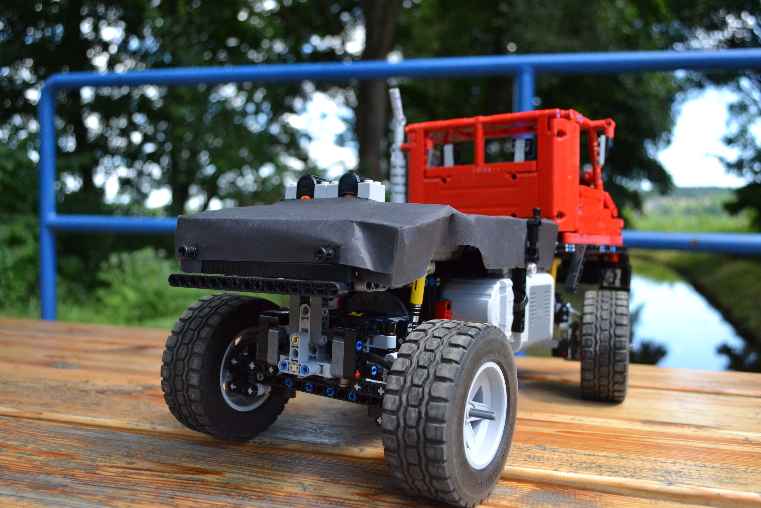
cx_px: 380
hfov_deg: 57.2
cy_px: 254
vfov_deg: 40.0
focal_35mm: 33
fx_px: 698
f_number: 3.8
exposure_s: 1/2000
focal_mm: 22
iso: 1600
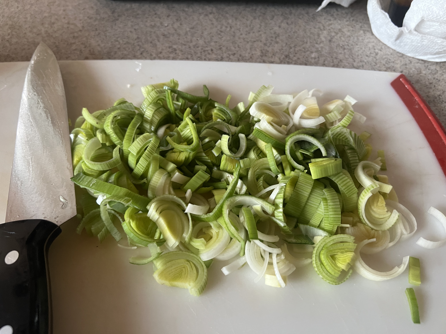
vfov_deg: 53.1
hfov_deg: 67.3
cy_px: 167
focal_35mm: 26
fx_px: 335
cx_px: 223
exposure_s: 1/50
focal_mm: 5.7
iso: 500
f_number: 1.5
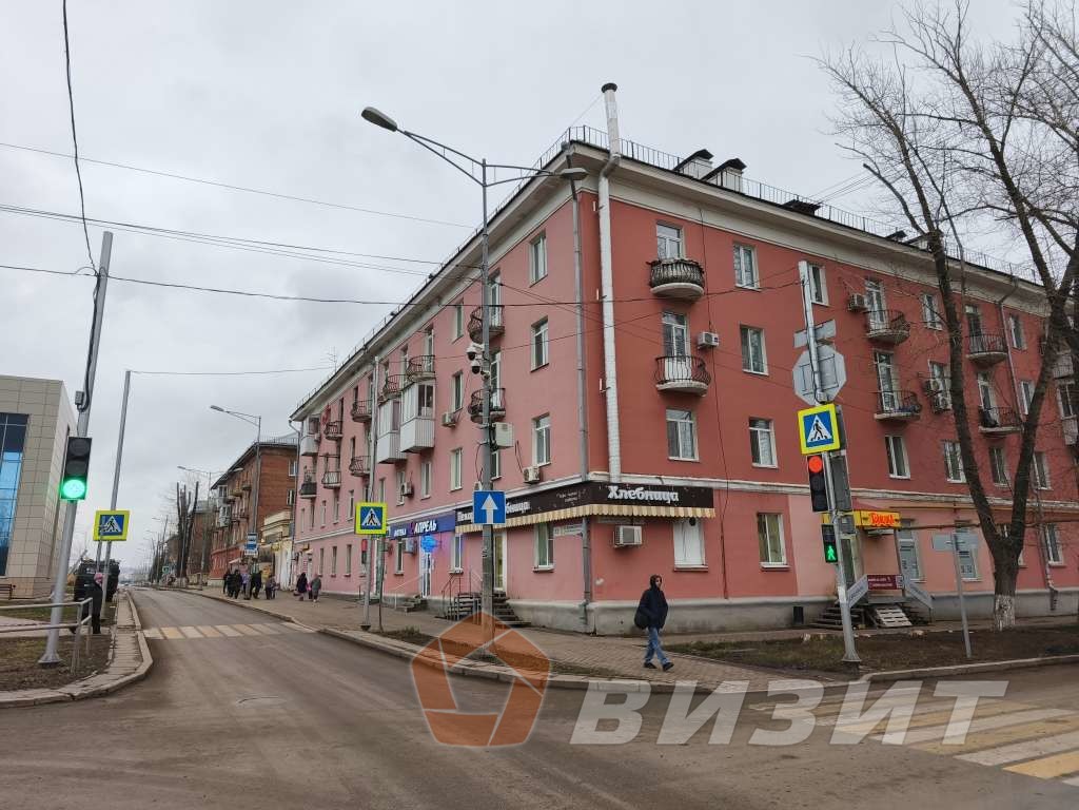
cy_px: 405
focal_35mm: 23
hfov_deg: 73.9
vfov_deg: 58.9
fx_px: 717
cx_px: 540
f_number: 1.7
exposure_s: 1/218
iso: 80
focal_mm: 5.35
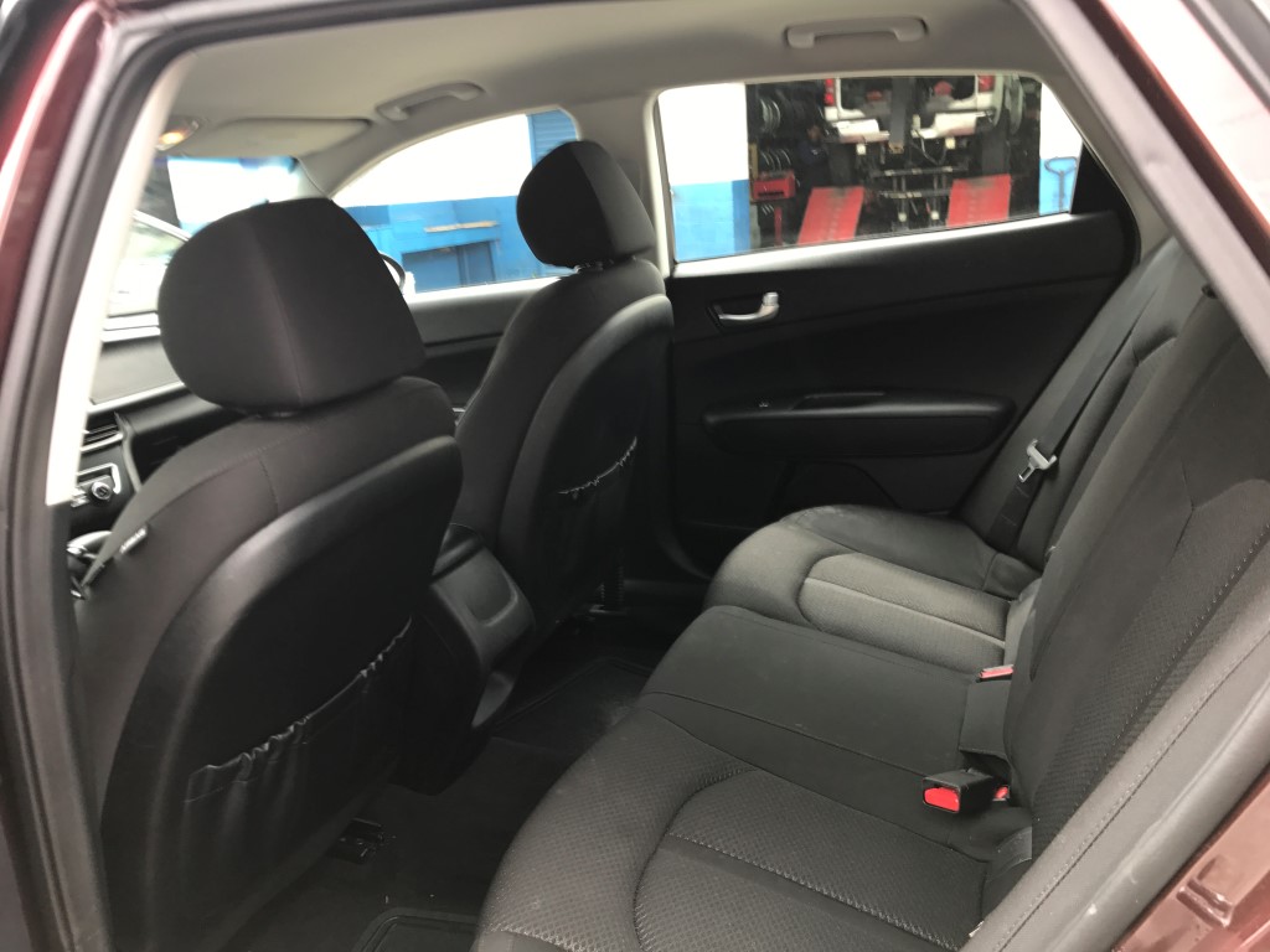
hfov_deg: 63.4
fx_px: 1027
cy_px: 476
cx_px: 635
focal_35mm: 28
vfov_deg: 49.7
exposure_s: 1/45
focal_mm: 3.99
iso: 25
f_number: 1.8
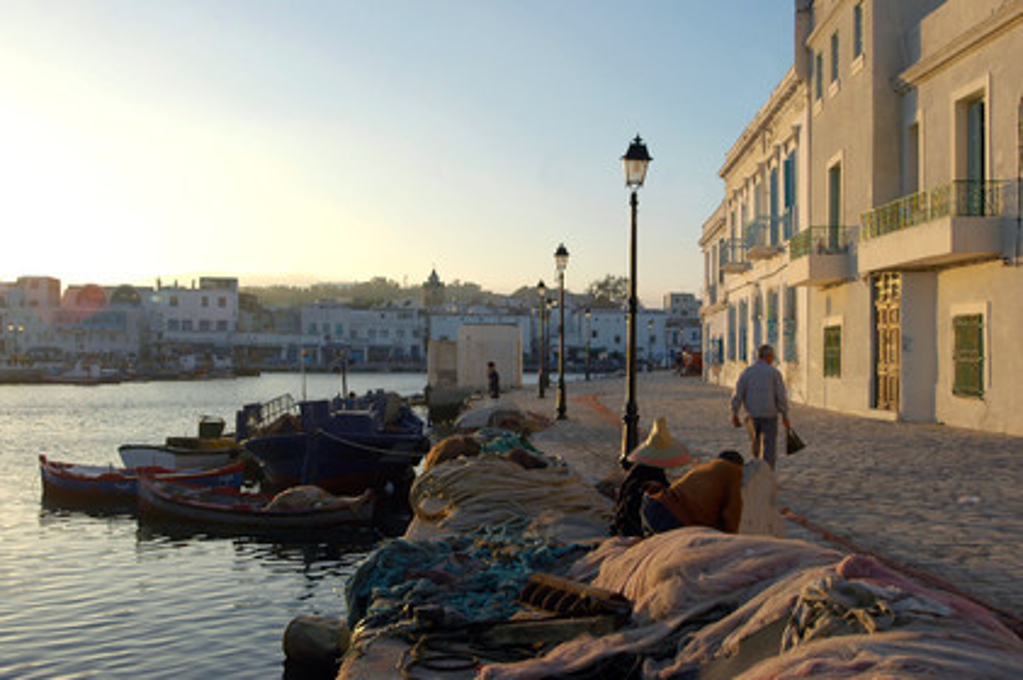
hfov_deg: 51.3
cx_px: 512
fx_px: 1065
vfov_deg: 35.4
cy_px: 340
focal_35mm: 38
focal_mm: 25
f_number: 8
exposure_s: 1/250
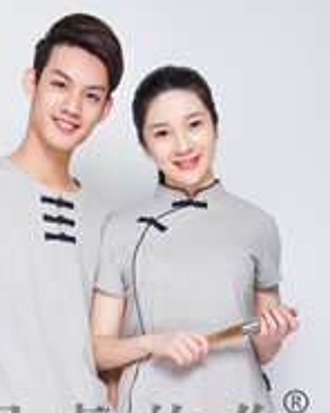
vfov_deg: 19.3
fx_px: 1172
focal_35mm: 96
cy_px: 426
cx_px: 60
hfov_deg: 15.9
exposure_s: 1/125
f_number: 13
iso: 200
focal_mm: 42
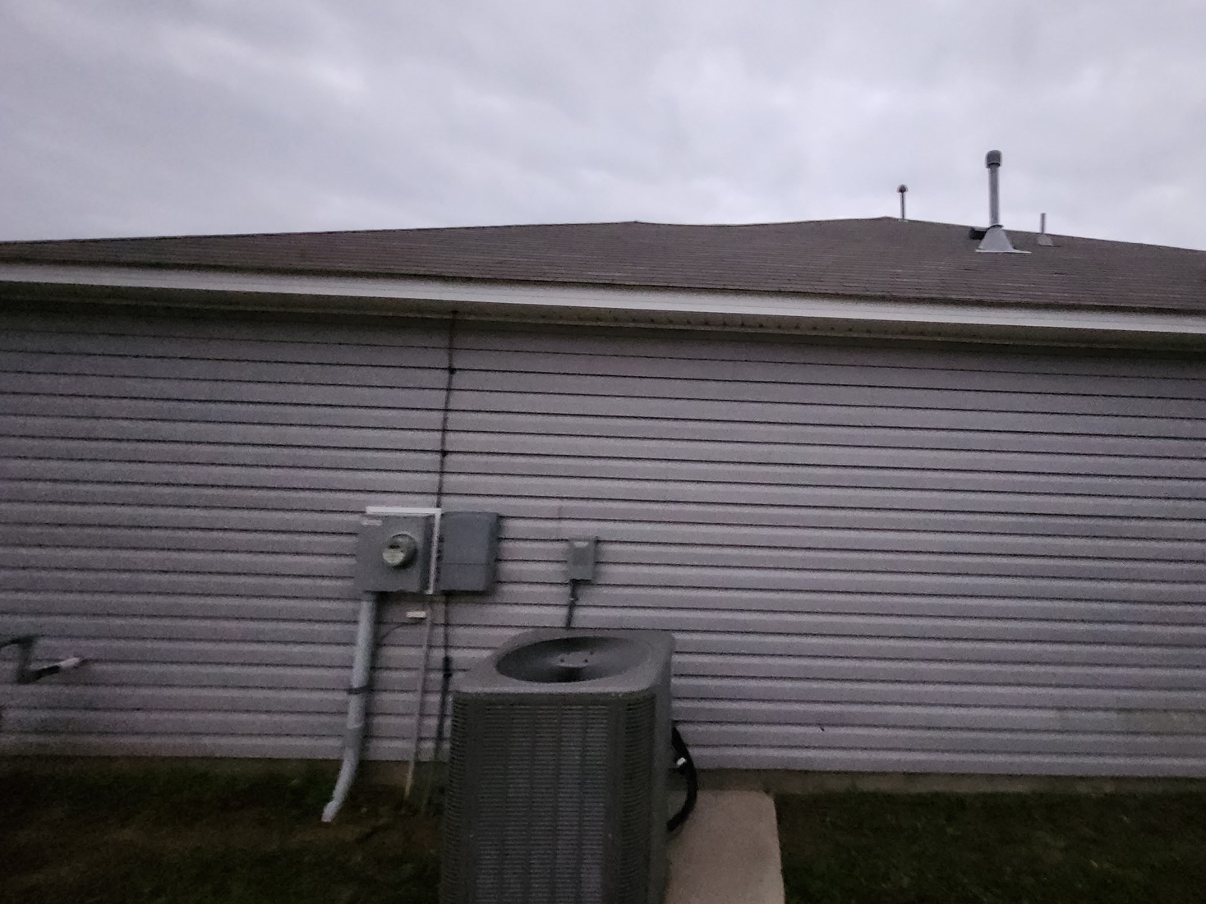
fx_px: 592
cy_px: 383
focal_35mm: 17
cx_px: 773
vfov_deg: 74.3
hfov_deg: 88.7
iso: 500
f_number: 2.2
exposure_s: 1/30
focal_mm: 1.74
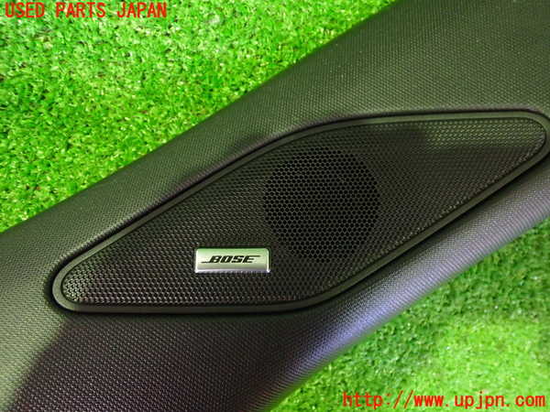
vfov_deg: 46.8
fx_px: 477
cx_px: 275
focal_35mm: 30
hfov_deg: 60.0
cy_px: 206
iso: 800
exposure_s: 1/13
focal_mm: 5.4
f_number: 2.3
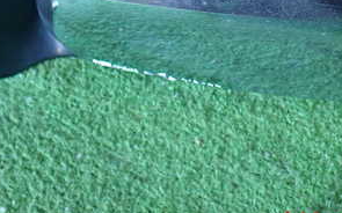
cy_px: -23
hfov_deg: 29.7
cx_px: 199
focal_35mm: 69
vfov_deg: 18.1
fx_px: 643
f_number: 2.4
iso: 250
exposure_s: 1/30
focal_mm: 5.79
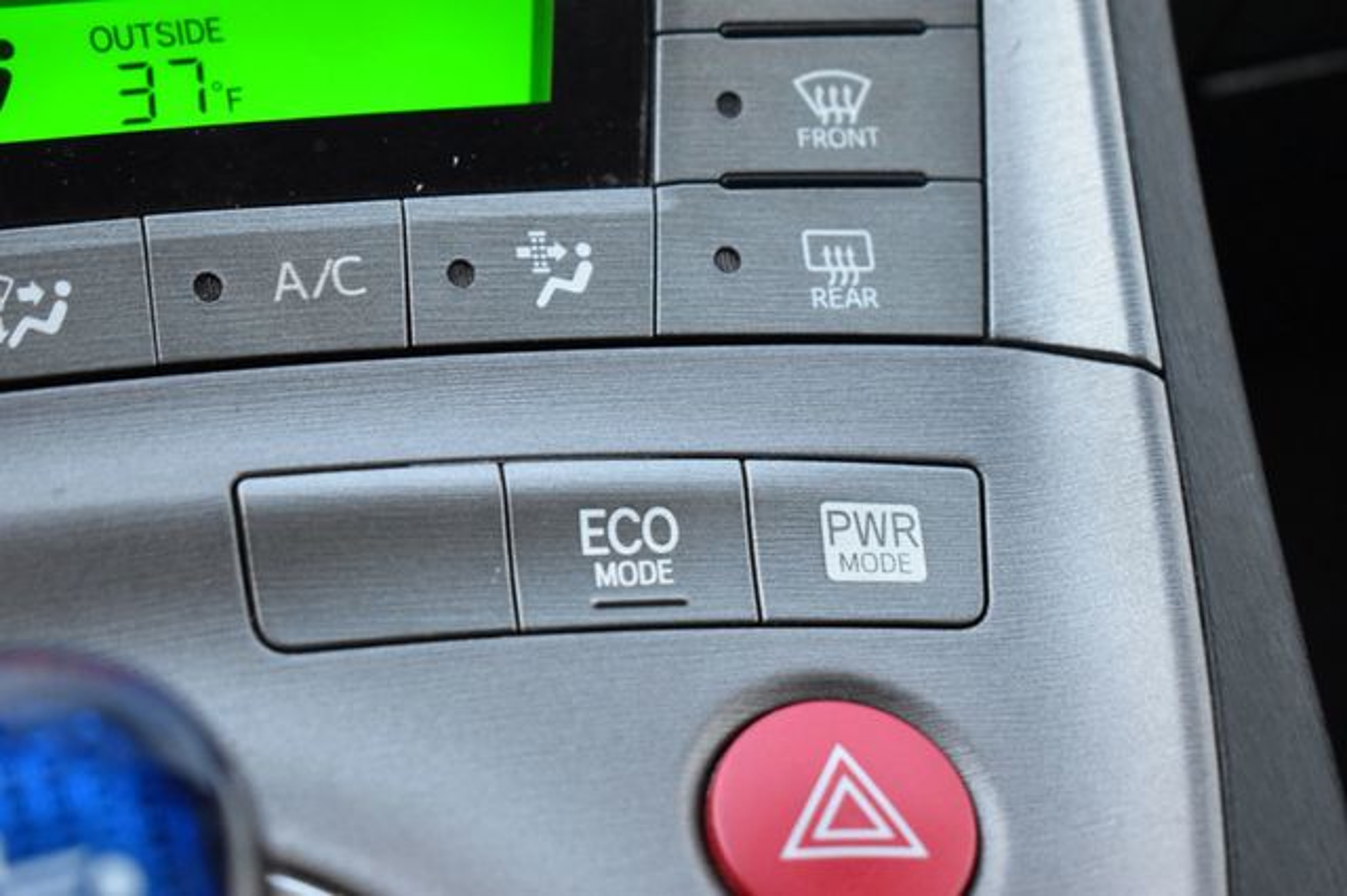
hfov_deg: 27.0
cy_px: 448
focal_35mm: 75
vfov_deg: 18.2
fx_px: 2805
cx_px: 674
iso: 3200
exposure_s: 1/10
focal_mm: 50
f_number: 5.6
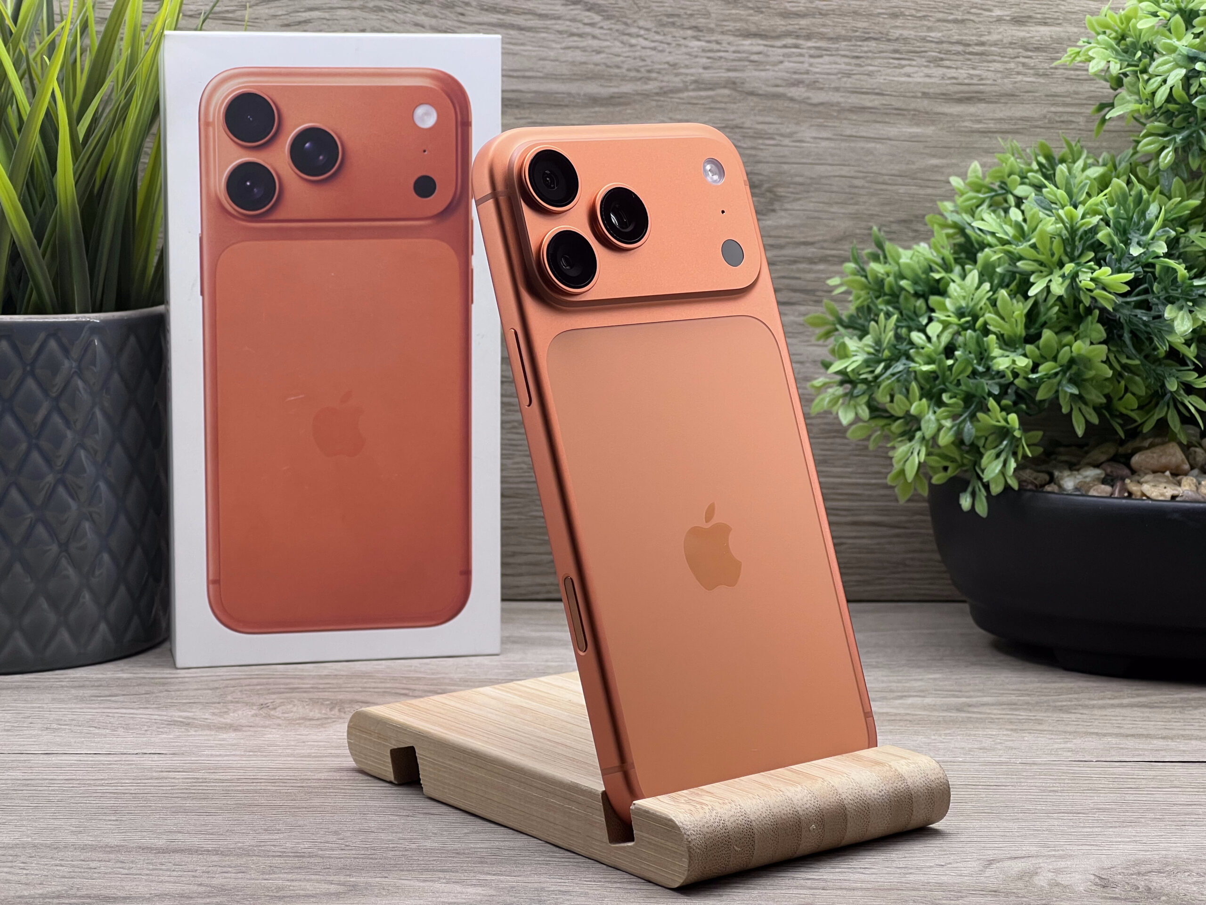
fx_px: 2683
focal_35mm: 77
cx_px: 603
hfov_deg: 25.3
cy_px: 452
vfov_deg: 19.1
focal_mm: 9
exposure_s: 1/100
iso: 80
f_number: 2.8
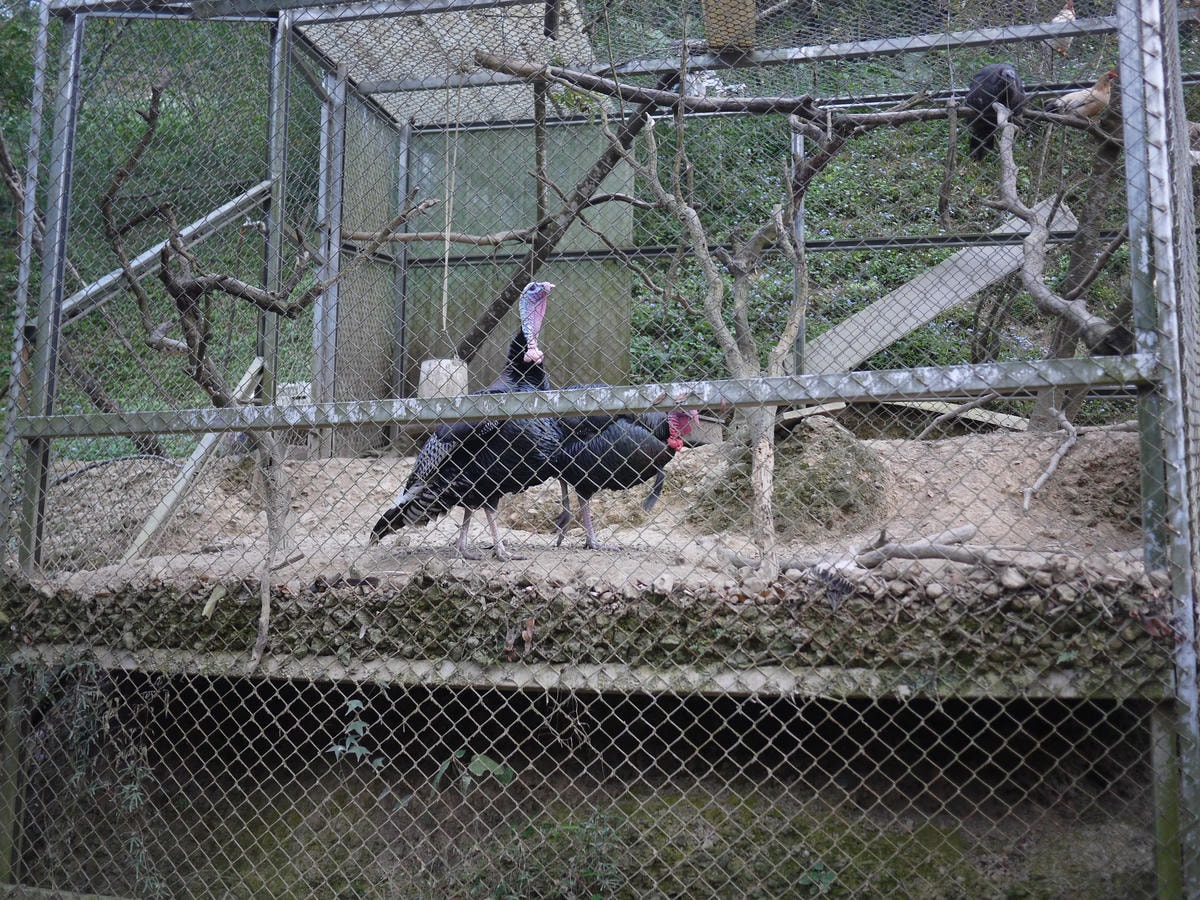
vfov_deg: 36.0
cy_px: 450
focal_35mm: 40
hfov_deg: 46.8
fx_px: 1387
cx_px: 600
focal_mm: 20
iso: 160
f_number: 1.7
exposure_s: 1/200
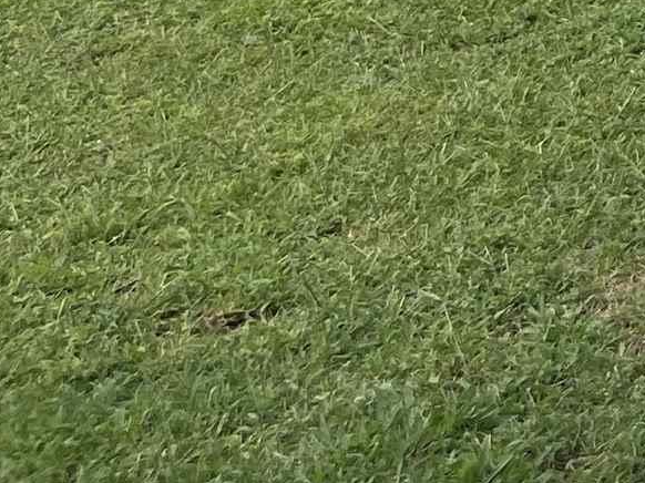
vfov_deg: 10.1
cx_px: 1624
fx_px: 2459
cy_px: -596
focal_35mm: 132
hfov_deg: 11.7
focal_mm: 5.1
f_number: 1.6
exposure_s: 1/1883
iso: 32
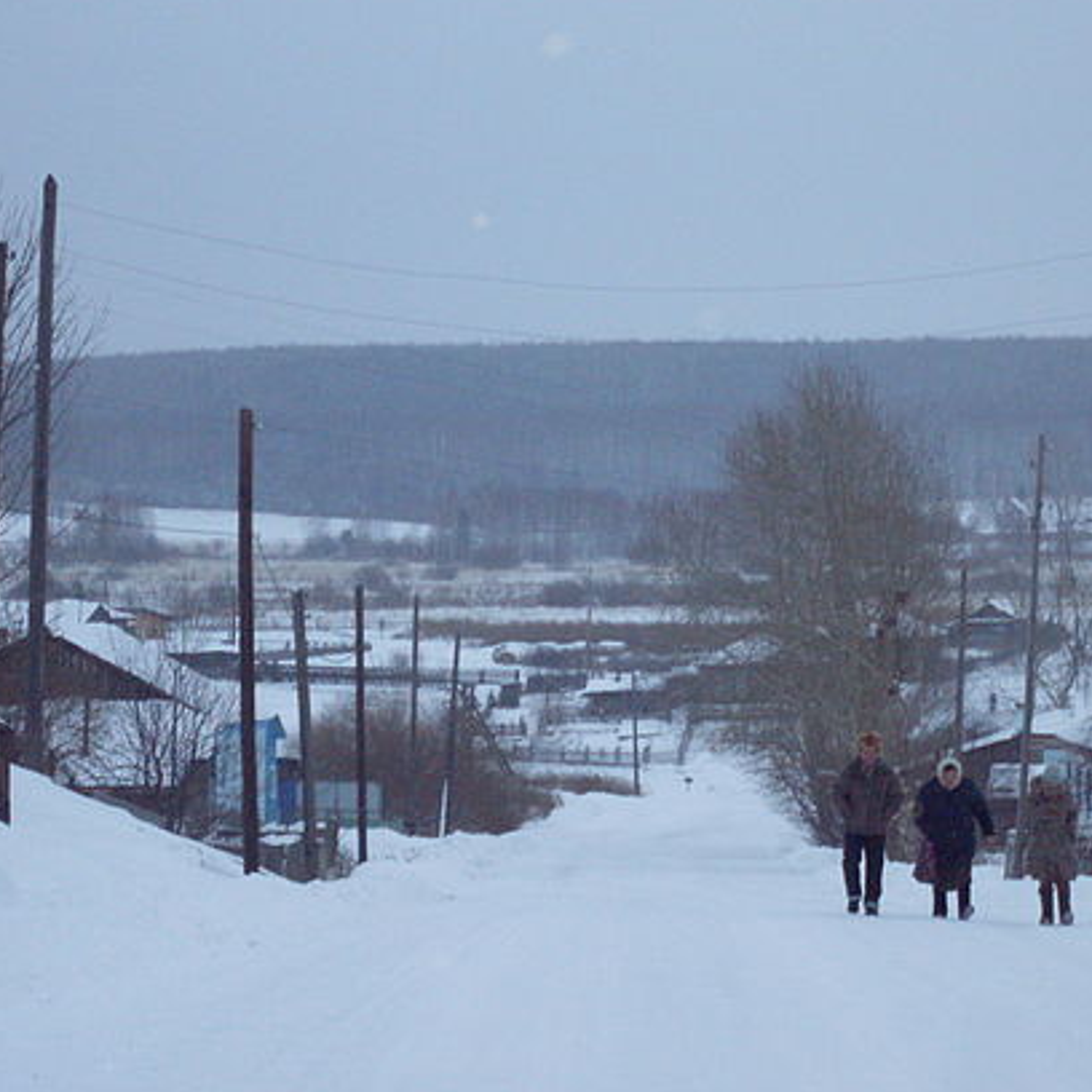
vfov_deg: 11.1
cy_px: 495
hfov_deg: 11.1
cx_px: 629
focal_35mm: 158
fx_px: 5639
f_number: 5.2
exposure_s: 1/60
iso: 240
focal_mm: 18.9
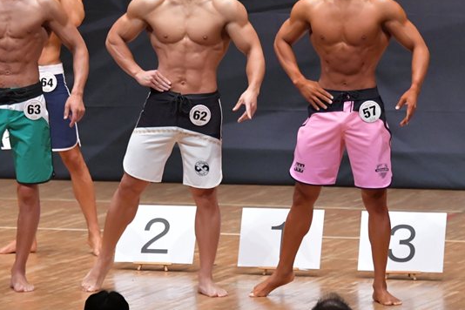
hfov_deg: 5.6
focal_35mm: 370
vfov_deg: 3.7
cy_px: 118
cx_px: 162
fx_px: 4779
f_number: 5.6
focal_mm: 170
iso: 8000
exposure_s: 1/400
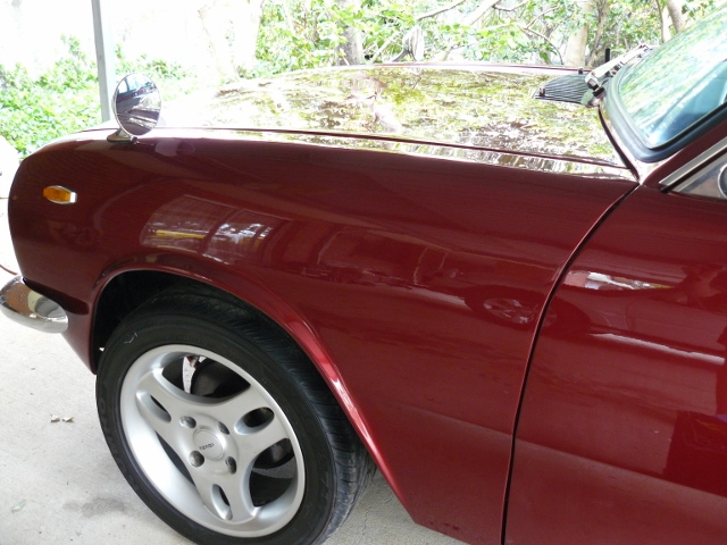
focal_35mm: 36
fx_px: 756
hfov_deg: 51.4
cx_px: 364
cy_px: 272
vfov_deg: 39.7
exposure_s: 1/15
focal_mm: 6
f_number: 2.8
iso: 200
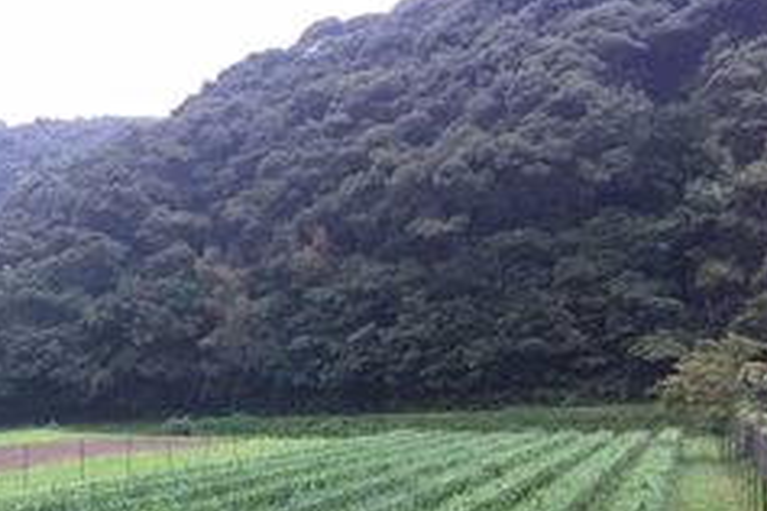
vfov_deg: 25.8
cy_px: 443
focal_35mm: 51
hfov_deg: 37.6
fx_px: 1086
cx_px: 162
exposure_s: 1/30
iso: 200
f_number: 2.2
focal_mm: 4.15
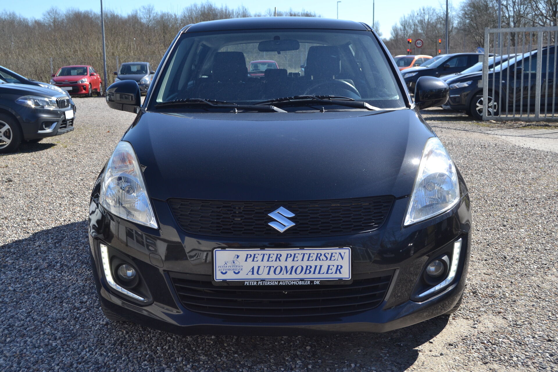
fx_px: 697
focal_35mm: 45
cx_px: 279
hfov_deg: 43.6
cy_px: 186
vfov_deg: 29.9
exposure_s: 1/250
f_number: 8
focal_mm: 30
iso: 100
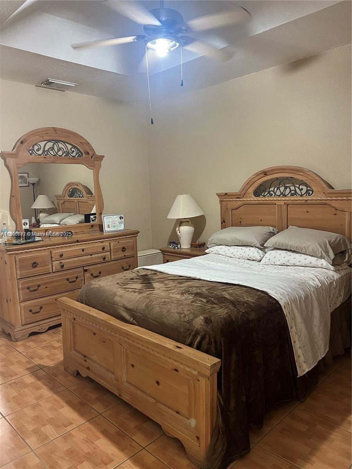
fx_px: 353
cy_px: 234
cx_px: 176
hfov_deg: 53.1
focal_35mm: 26
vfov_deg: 67.3
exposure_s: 1/60
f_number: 1.5
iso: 400
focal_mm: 5.7
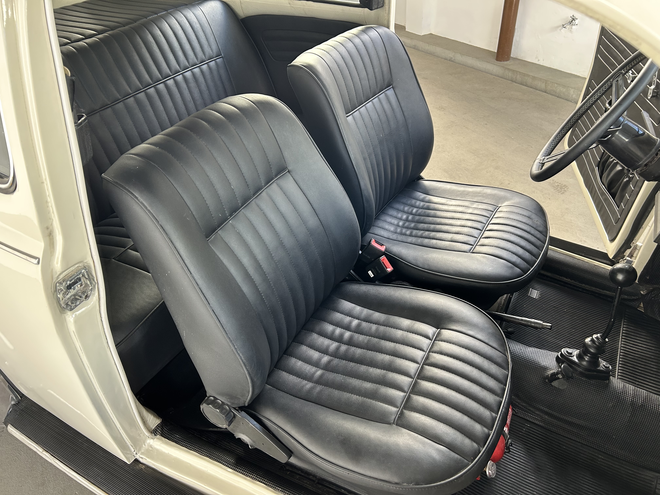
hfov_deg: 67.3
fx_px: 496
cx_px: 330
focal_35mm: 26
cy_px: 248
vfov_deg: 53.1
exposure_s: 1/87
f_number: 1.5
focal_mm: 5.7
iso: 125
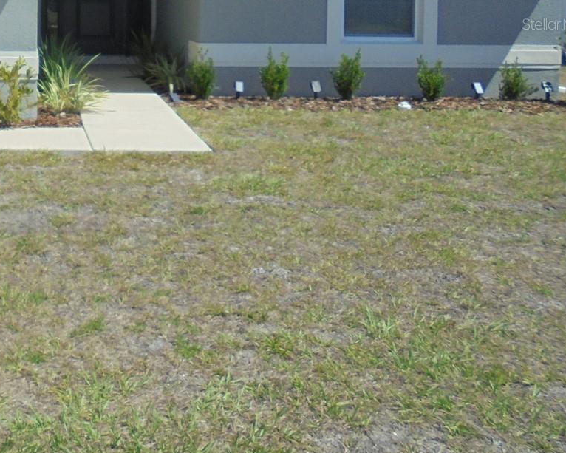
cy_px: 24
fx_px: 888
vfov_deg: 27.3
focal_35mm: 53
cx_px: 1
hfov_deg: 32.5
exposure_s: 1/1000
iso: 100
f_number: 3.5
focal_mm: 4.6
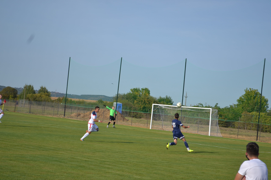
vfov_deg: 16.6
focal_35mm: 82
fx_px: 621
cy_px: 90
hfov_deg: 24.6
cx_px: 136
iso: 100
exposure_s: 1/500
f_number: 5.6
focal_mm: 55
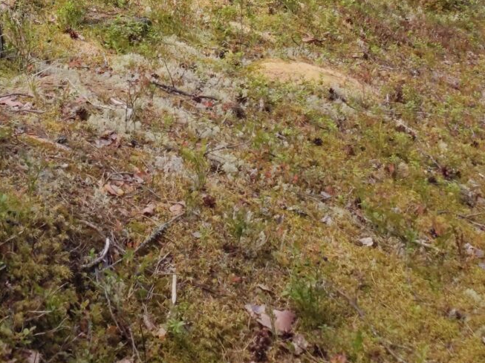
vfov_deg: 13.3
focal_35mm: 102
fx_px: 1428
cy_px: -256
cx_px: -50
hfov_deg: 18.5
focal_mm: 4.77
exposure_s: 1/1085
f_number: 1.75
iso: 112
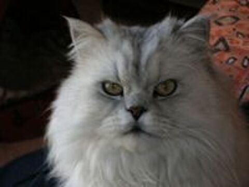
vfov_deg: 14.5
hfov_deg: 19.3
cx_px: 124
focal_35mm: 102
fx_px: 734
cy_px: 94
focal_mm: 17.1
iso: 50
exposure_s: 1/30
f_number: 4.9
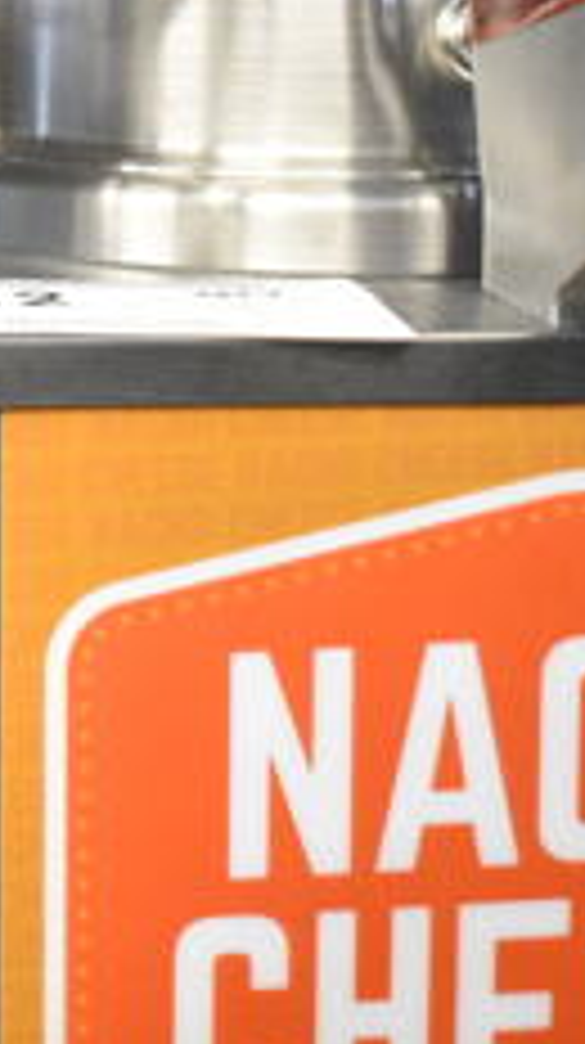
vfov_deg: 16.6
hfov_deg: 8.7
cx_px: -738
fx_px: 3551
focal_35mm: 128
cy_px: 216
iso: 3600
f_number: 4.2
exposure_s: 1/50
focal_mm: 31
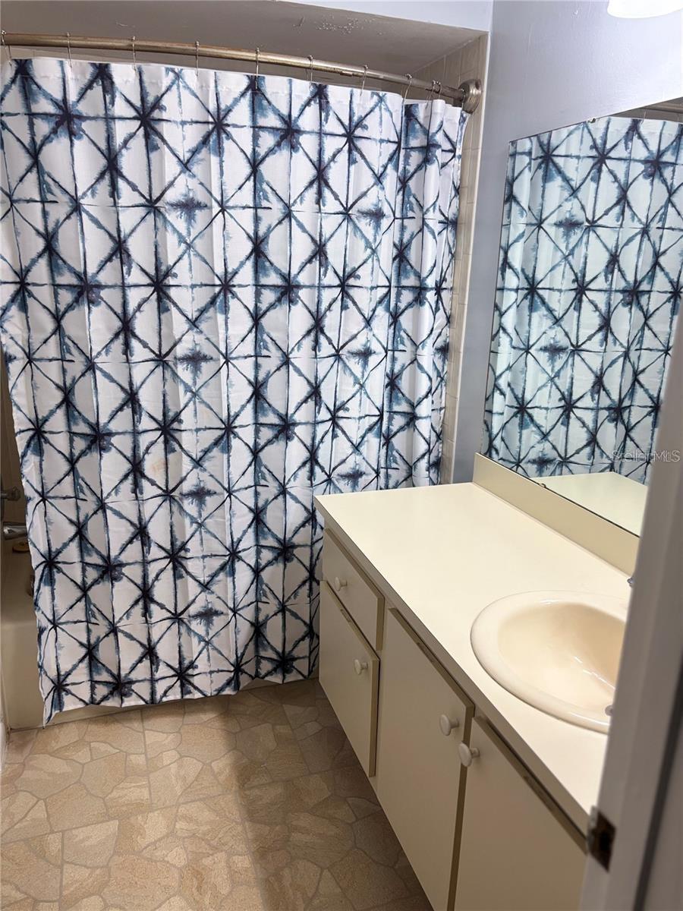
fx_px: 684
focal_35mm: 26
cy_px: 456
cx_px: 342
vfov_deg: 67.3
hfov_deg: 53.1
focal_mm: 5.96
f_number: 1.6
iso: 125
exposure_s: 1/120
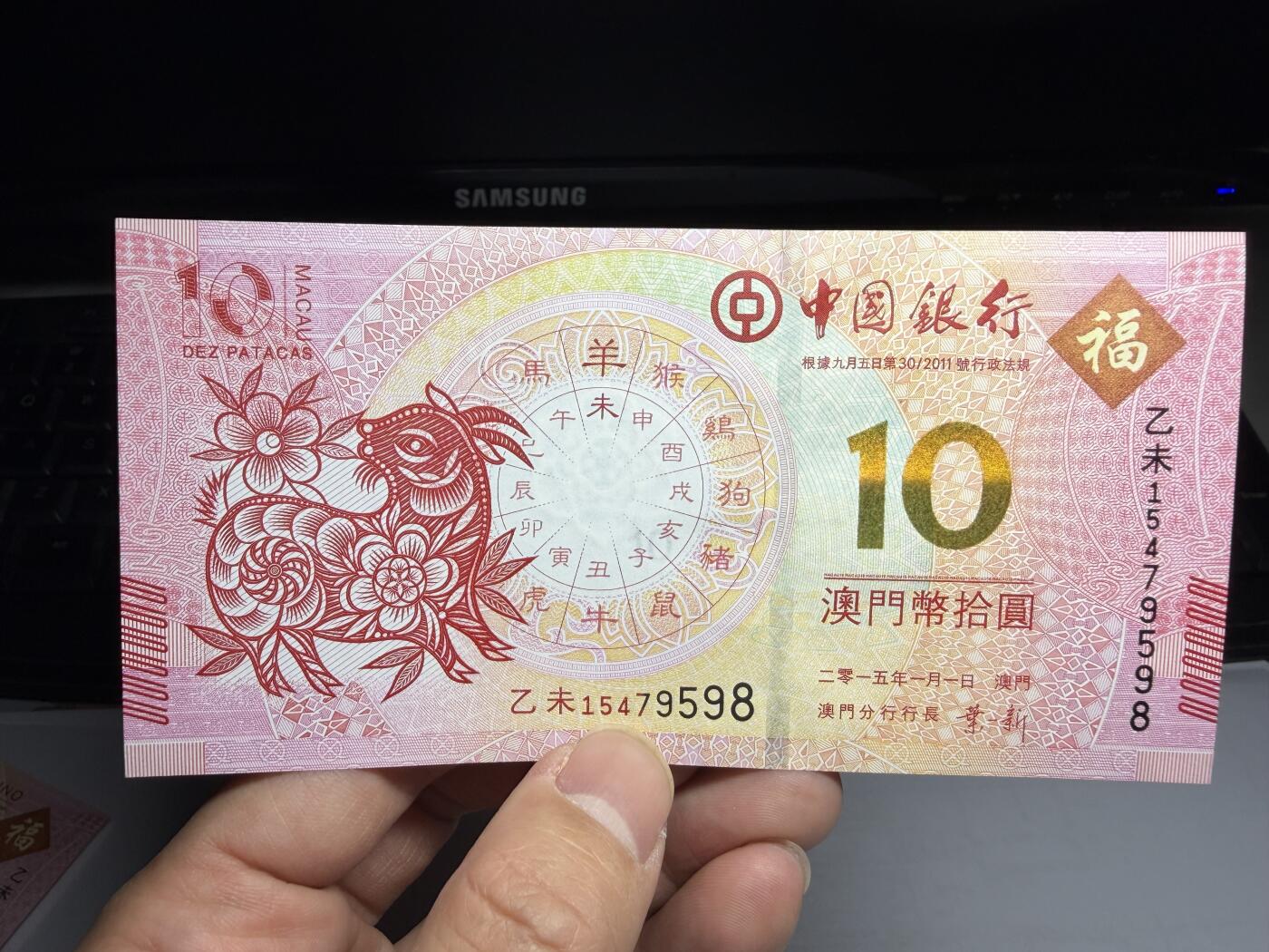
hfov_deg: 67.3
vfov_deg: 53.1
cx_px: 634
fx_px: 953
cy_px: 476
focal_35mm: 26
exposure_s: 1/219
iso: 40
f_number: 2.2
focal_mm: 2.22
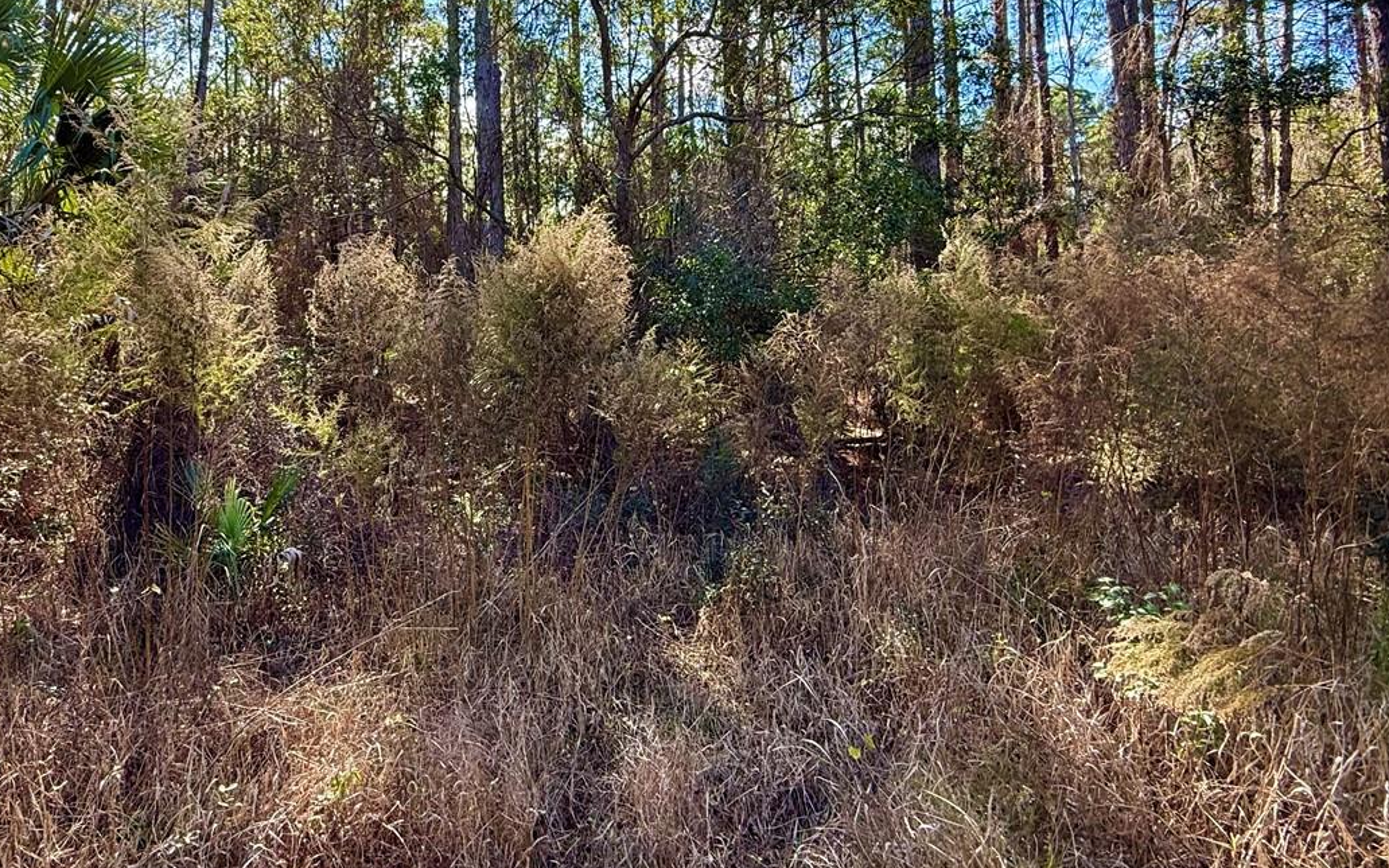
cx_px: 503
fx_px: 871
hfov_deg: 75.5
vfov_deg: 52.0
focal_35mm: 23
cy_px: 287
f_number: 2.2
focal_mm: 2.22
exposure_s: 1/240
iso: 64
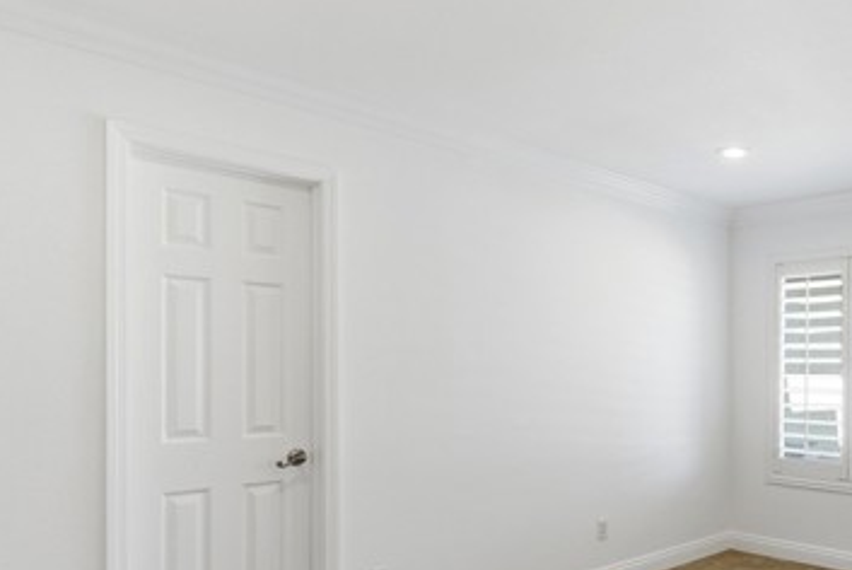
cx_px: 724
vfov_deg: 44.5
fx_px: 687
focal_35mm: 29
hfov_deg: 57.1
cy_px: 373
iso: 640
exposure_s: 1/800
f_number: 9
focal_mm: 16
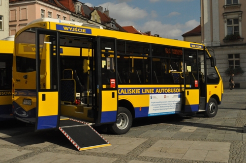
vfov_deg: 30.8
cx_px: 123
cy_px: 82
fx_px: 297
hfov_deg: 45.0
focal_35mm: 44
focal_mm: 29
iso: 1600
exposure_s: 1/1250
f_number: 18
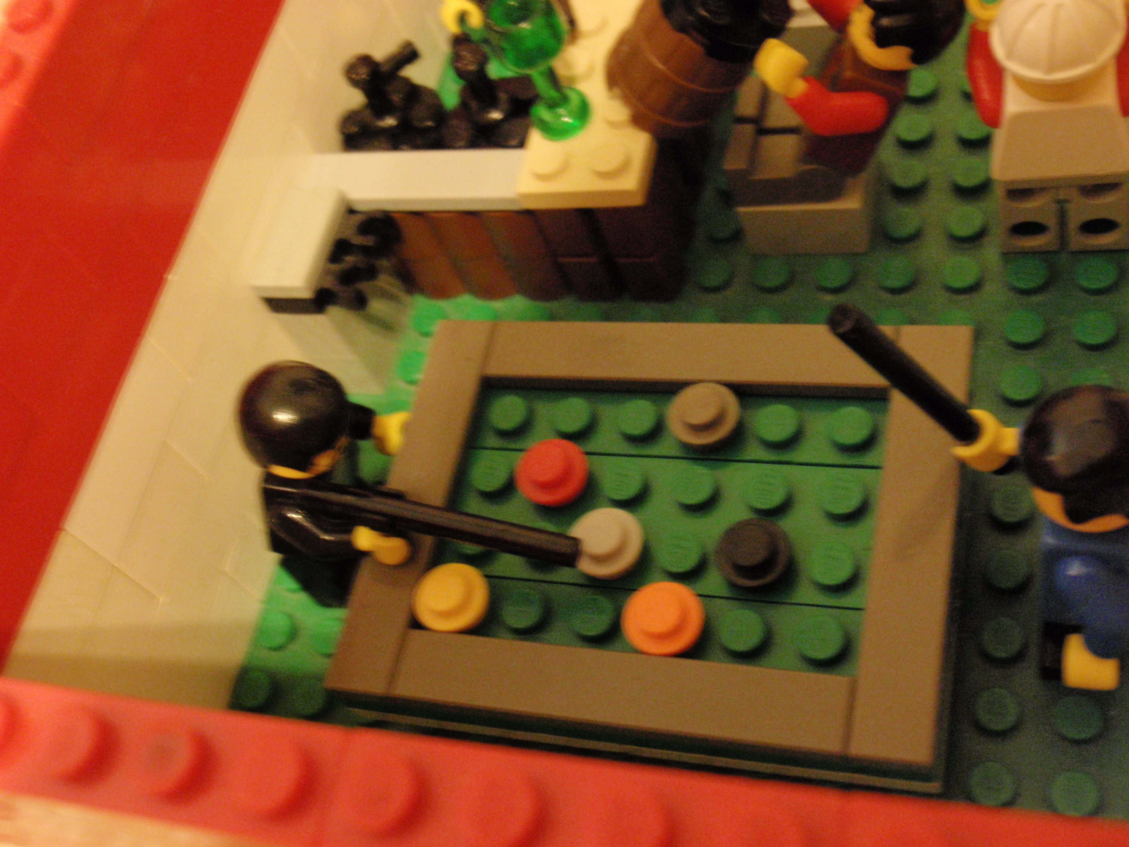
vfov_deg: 36.0
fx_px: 1305
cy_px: 424
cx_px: 564
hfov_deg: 46.8
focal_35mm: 40
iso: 400
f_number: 3.9
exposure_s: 1/4
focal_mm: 7.25
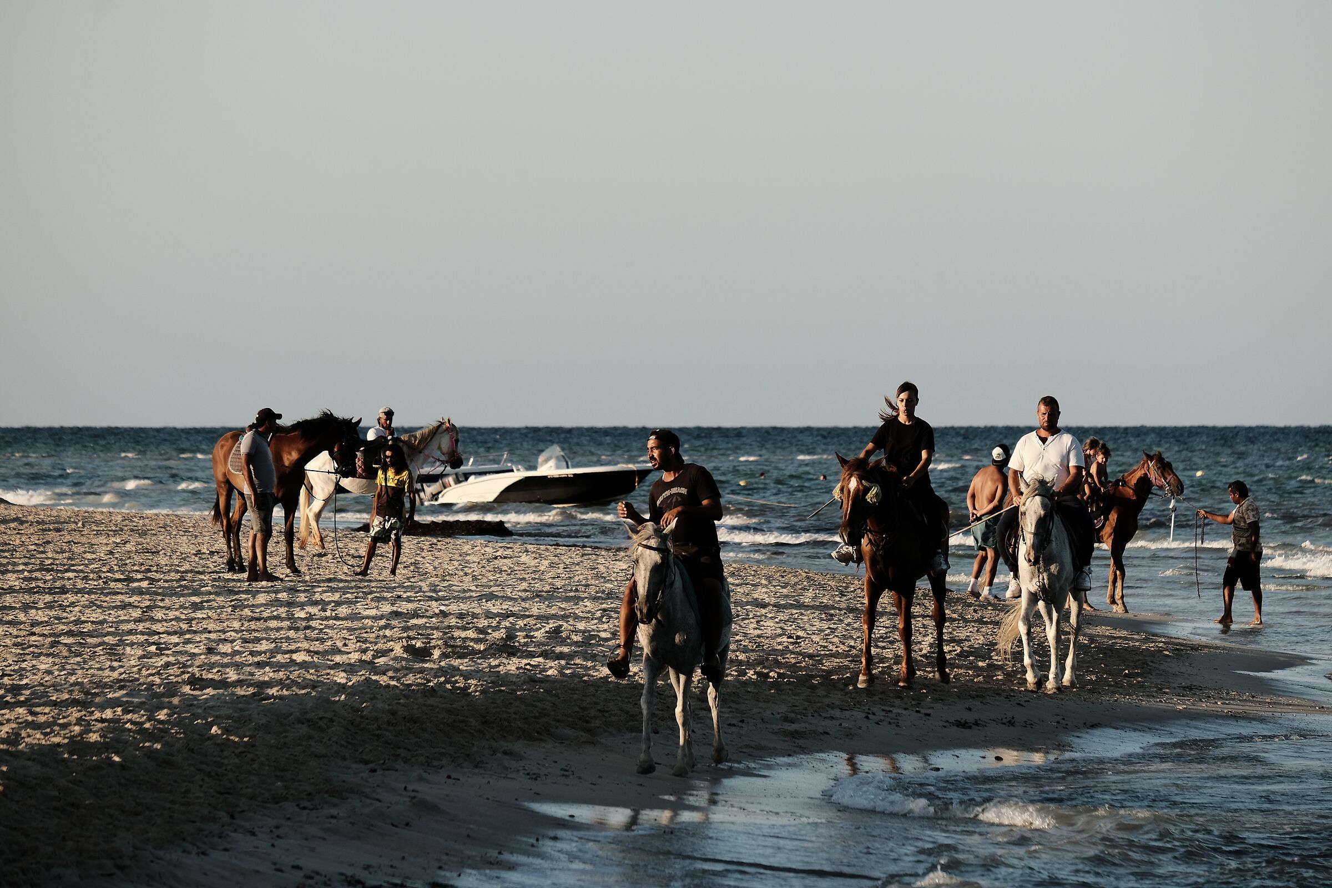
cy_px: 444
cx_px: 666
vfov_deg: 5.3
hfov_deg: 8.0
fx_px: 9582
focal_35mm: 259
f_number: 6.4
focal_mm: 172.4
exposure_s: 1/640
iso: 320
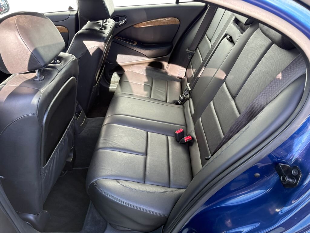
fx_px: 233
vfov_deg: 53.1
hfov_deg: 67.3
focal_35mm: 26
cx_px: 155
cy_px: 116
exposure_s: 1/243
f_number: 1.6
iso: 80
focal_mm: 5.96
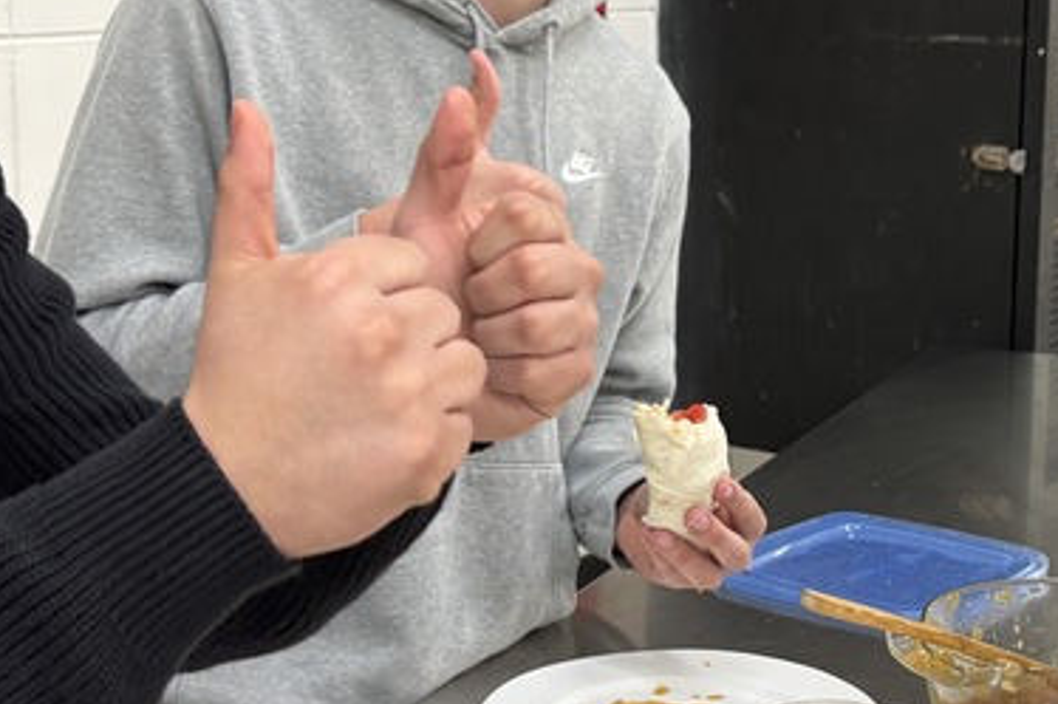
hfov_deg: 26.9
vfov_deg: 18.4
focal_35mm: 74
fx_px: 2174
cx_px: 823
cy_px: 305
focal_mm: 5.96
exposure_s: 1/60
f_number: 1.6
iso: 125
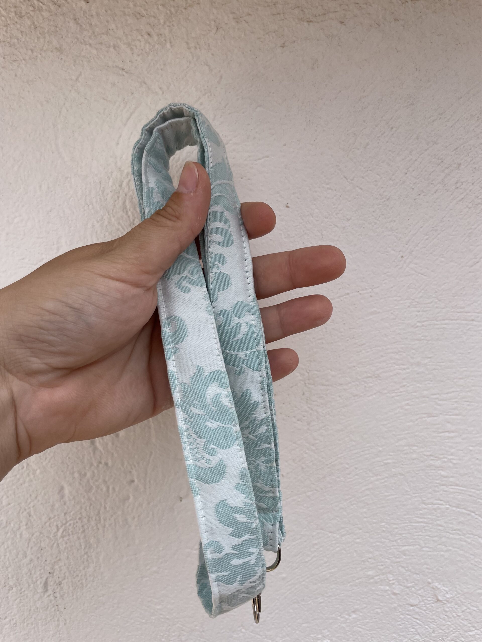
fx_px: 483
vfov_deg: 67.3
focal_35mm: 26
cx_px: 241
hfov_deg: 53.1
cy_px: 321
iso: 32
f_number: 1.6
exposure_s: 1/3861
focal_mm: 4.2
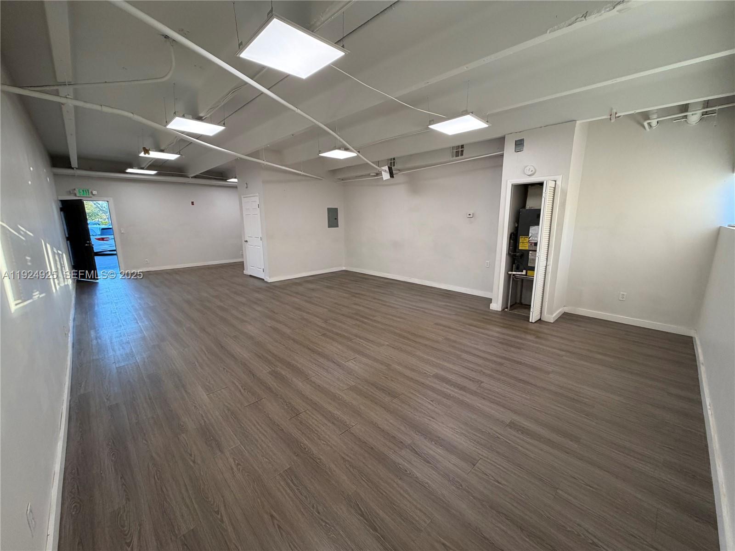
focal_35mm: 14
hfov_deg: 102.1
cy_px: 276
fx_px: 297
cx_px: 368
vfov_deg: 85.7
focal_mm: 2.22
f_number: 2.2
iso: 200
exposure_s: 1/120
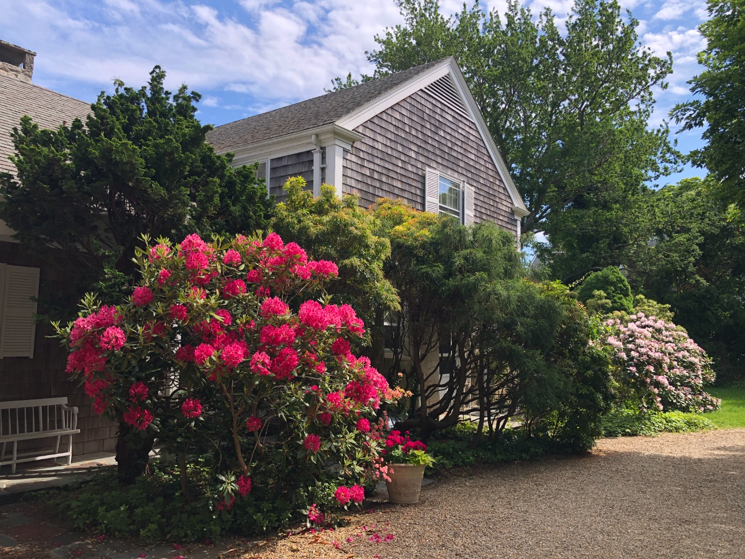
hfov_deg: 63.4
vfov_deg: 49.7
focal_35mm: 28
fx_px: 603
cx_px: 372
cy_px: 280
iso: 20
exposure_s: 1/1429
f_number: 1.8
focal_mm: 3.99
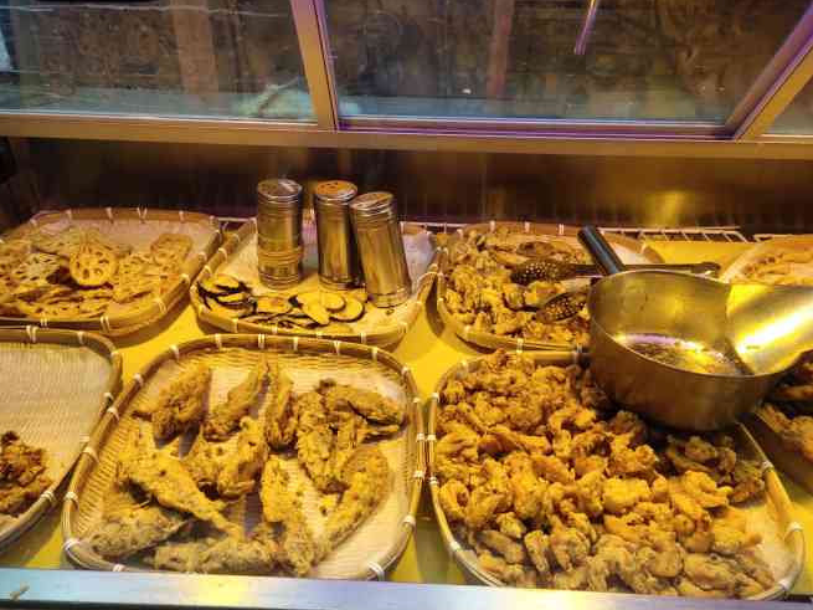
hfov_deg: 58.4
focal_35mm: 31
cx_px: 395
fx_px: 728
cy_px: 321
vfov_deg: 45.4
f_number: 1.8
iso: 50
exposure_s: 1/213
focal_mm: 4.27
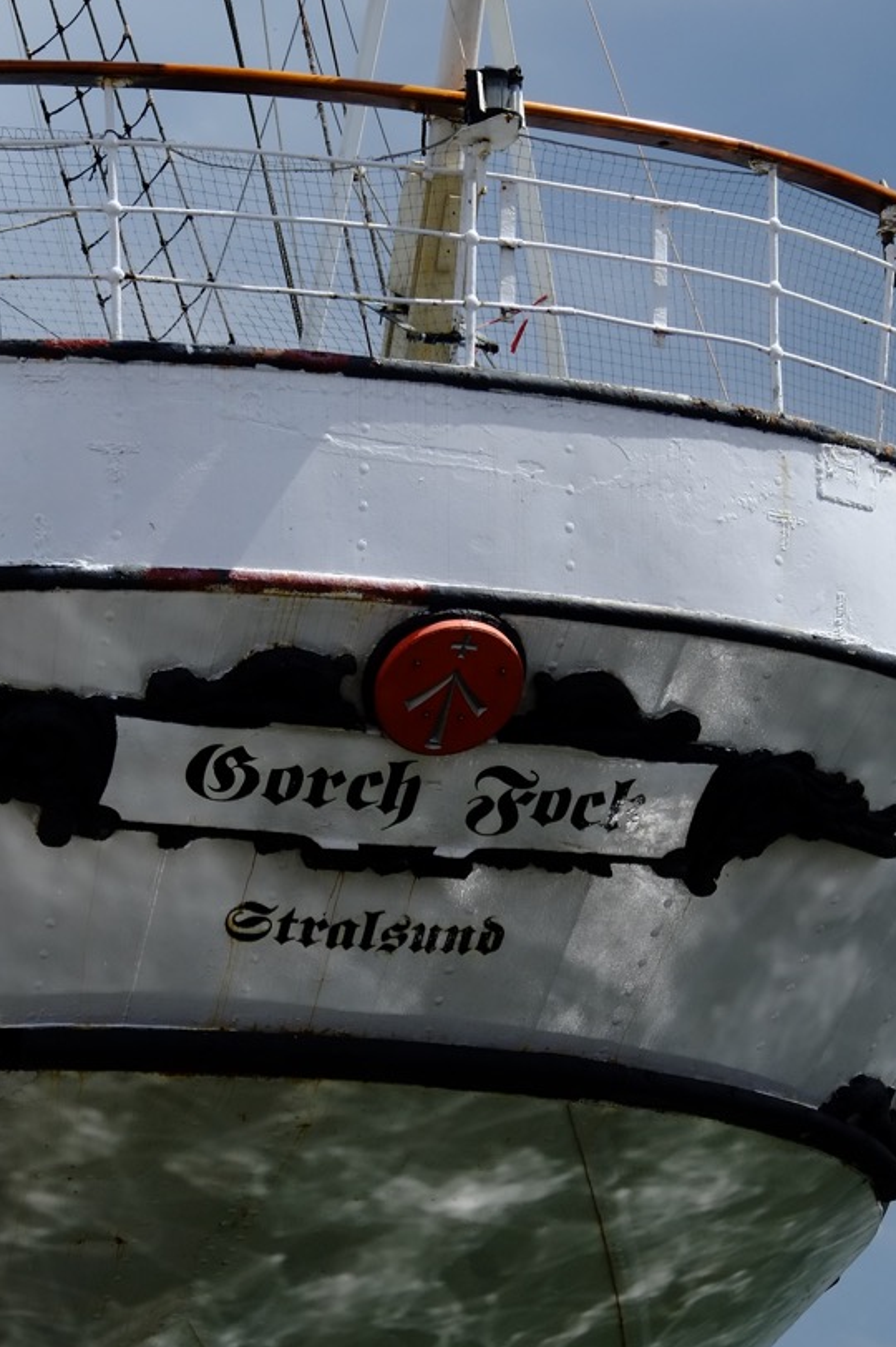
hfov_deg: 10.5
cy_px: 1058
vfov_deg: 15.6
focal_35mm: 131
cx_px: 522
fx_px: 4894
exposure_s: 1/420
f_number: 13
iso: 400
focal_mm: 55
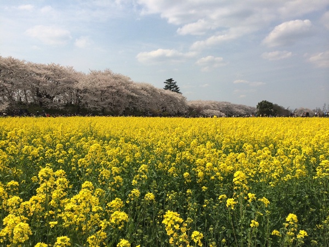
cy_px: 124
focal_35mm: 30
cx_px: 164
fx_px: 285
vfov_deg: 46.8
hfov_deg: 60.0
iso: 40
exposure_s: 1/3731
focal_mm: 4.12
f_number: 2.2
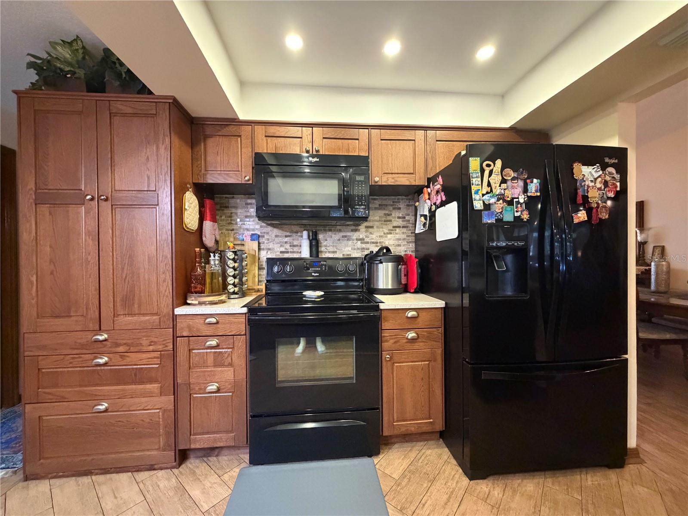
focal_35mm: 14
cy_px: 258
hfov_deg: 102.1
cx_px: 344
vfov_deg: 85.7
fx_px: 278
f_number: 2.2
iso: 1000
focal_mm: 2.22
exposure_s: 1/60
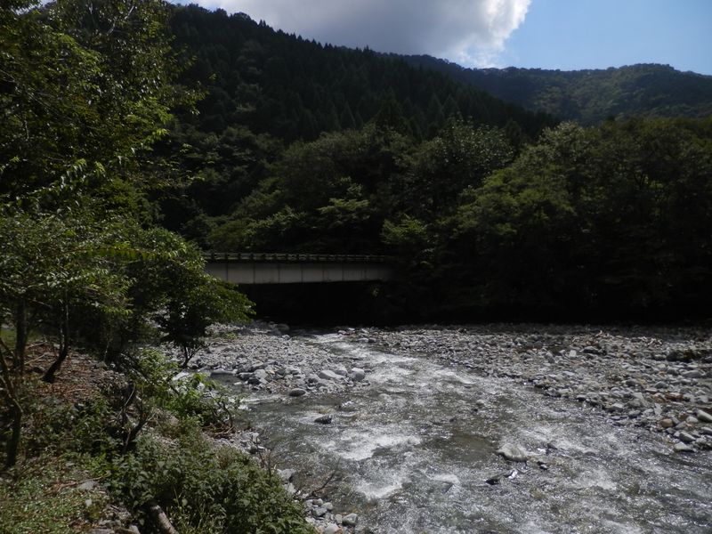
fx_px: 514
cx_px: 356
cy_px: 267
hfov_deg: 69.4
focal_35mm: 25
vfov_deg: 54.9
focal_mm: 4.5
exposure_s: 1/250
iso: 80
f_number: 8.7
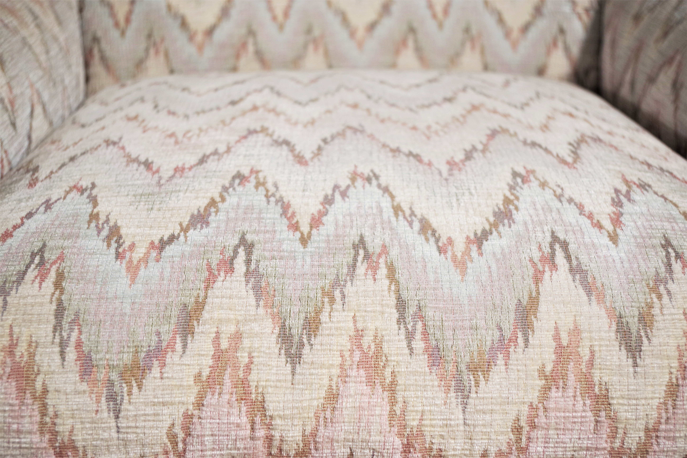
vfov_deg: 31.9
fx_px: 801
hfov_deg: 46.4
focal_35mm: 42
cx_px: 344
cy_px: 229
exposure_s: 1/60
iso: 200
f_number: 4
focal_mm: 28.13
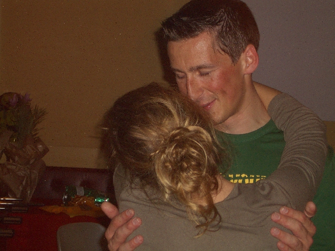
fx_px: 861
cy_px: 125
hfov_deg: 22.0
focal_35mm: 89
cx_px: 166
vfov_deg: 16.6
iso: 100
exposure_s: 4
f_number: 4.4
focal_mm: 14.6
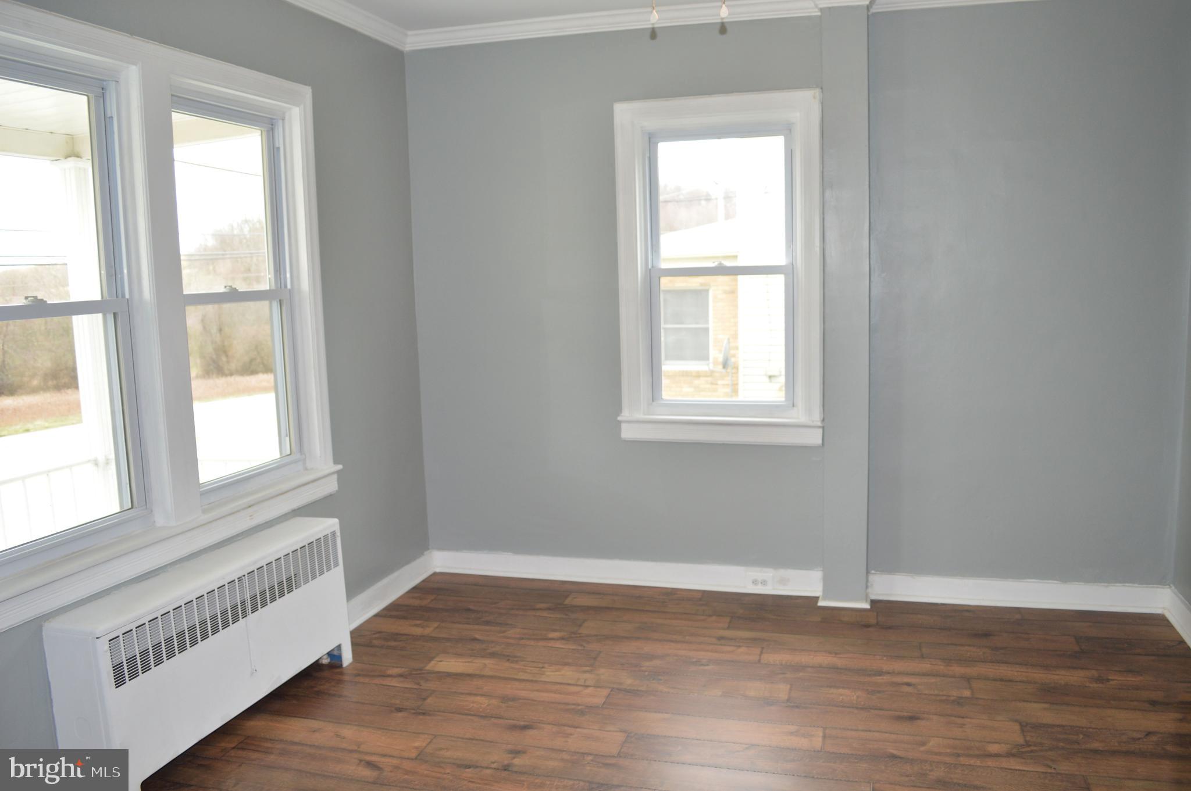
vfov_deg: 47.8
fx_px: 892
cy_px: 396
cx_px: 596
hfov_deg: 67.4
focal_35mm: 27
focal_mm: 18
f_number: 3.5
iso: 250
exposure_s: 1/60
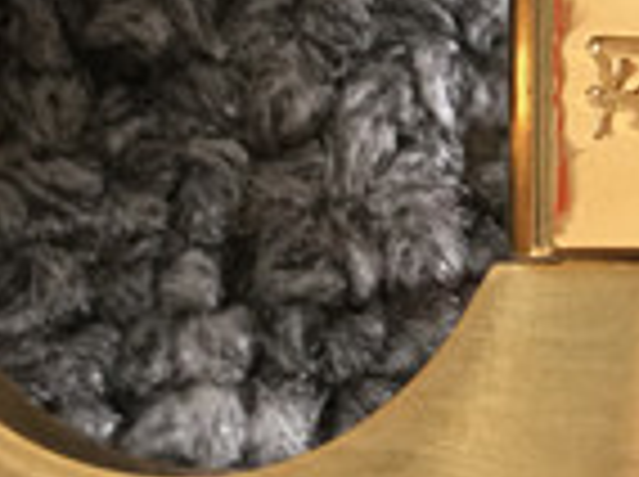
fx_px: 2635
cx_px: 814
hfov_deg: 13.4
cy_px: 88
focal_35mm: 143
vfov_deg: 10.3
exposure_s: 1/17
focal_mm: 4.15
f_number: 2.2
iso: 32
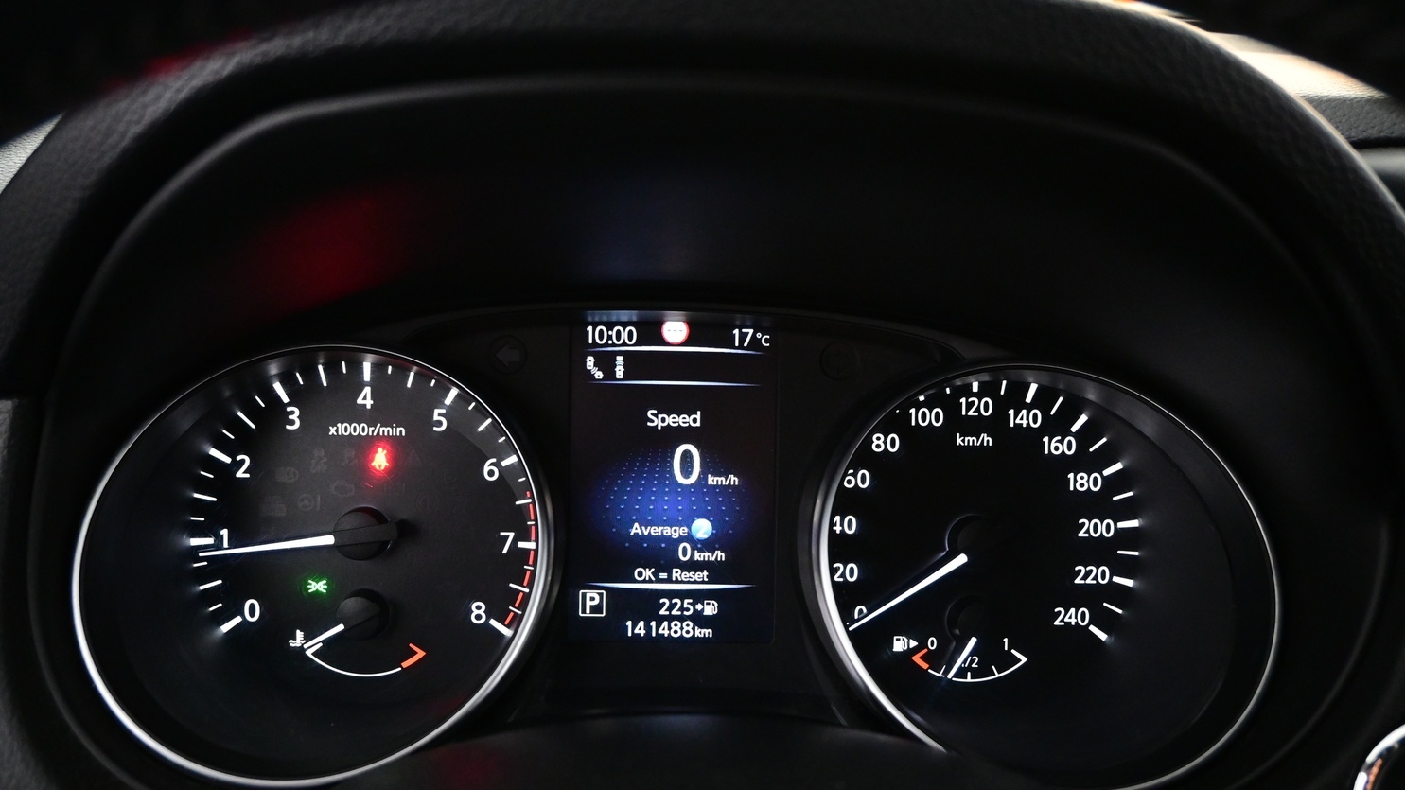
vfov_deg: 35.9
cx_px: 676
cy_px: 486
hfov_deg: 60.1
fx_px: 1213
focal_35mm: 33
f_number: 3.8
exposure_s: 1/30
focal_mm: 19
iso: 2500
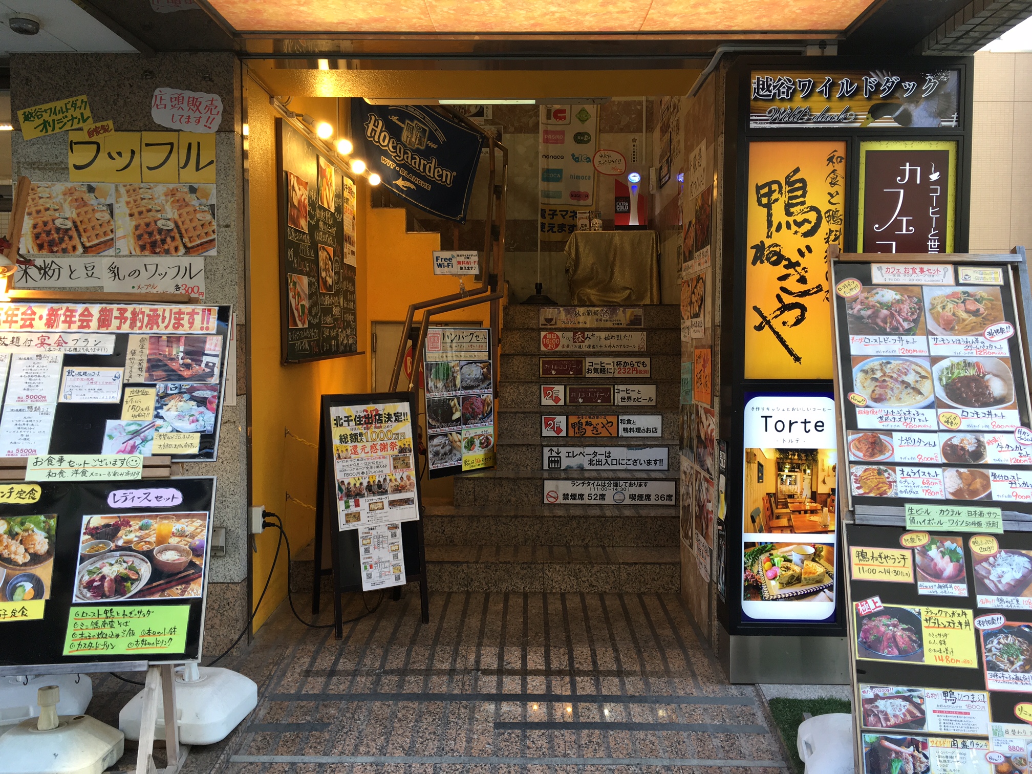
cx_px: 516
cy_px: 387
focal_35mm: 29
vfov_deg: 48.2
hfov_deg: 61.7
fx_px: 865
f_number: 2.2
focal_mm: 4.15
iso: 32
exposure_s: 1/60
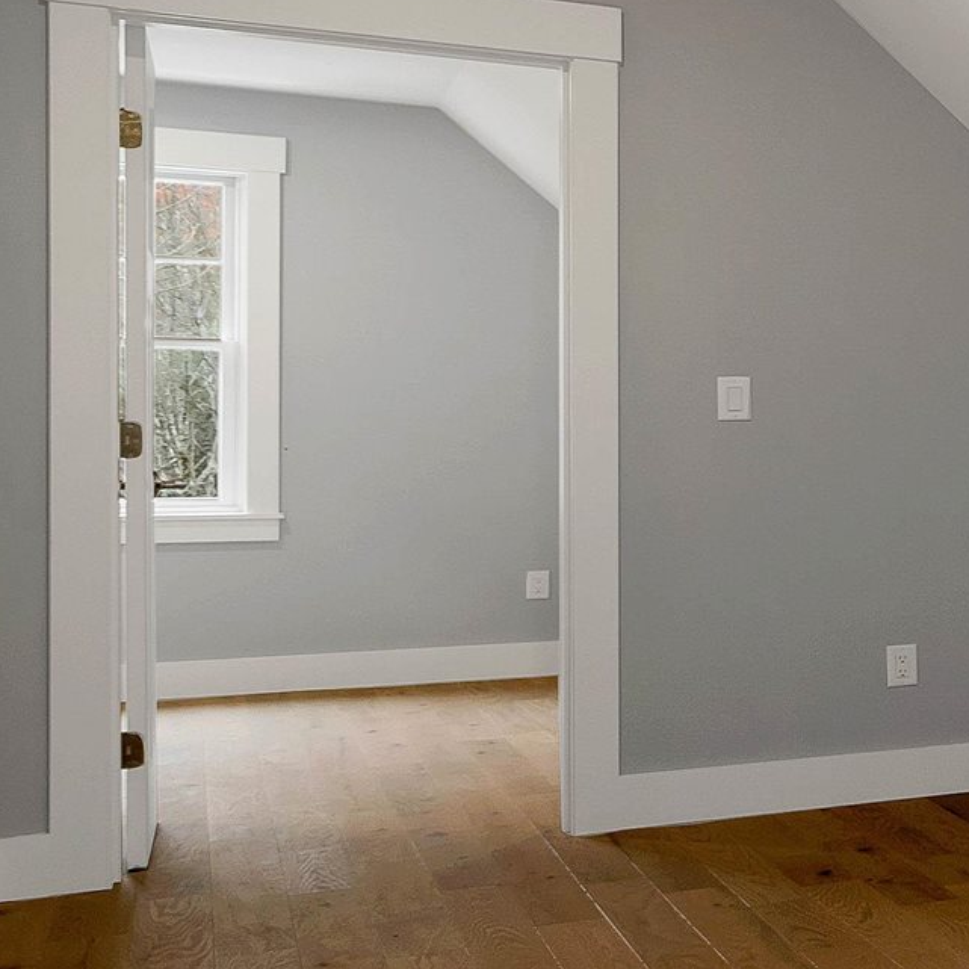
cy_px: 415
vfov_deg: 30.0
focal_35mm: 57
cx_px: 2186
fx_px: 1805
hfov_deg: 16.5
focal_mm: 14
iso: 400
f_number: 8
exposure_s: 1/13
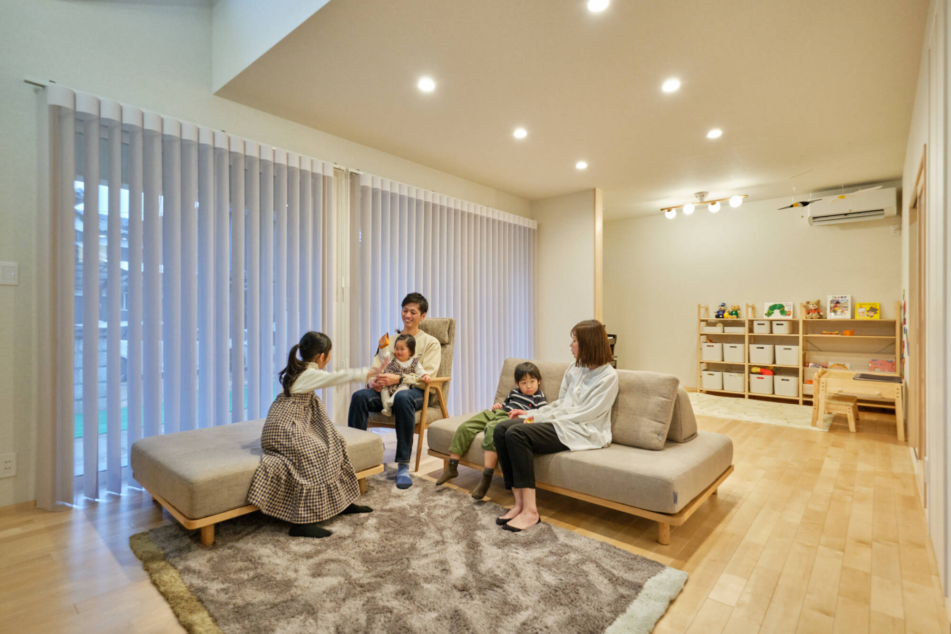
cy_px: 317
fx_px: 449
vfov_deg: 70.4
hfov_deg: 93.3
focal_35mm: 17
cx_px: 476
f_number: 4
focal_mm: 11
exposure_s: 1/40
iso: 1000
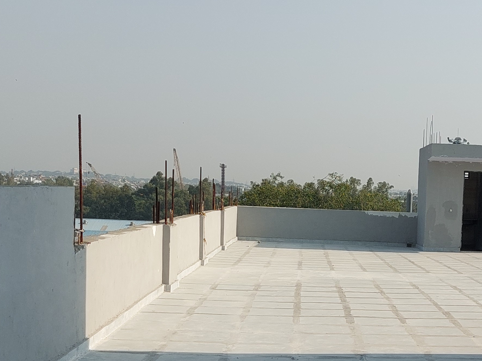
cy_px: 293
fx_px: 905
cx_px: 385
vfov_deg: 22.3
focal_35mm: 65
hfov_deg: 29.2
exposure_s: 1/1317
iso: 25
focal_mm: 5.23
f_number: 1.8
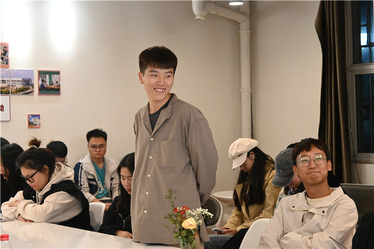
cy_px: 124
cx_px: 187
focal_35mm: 75
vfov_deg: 18.2
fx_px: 779
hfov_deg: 27.0
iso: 3600
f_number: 6.3
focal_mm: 50
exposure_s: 1/60
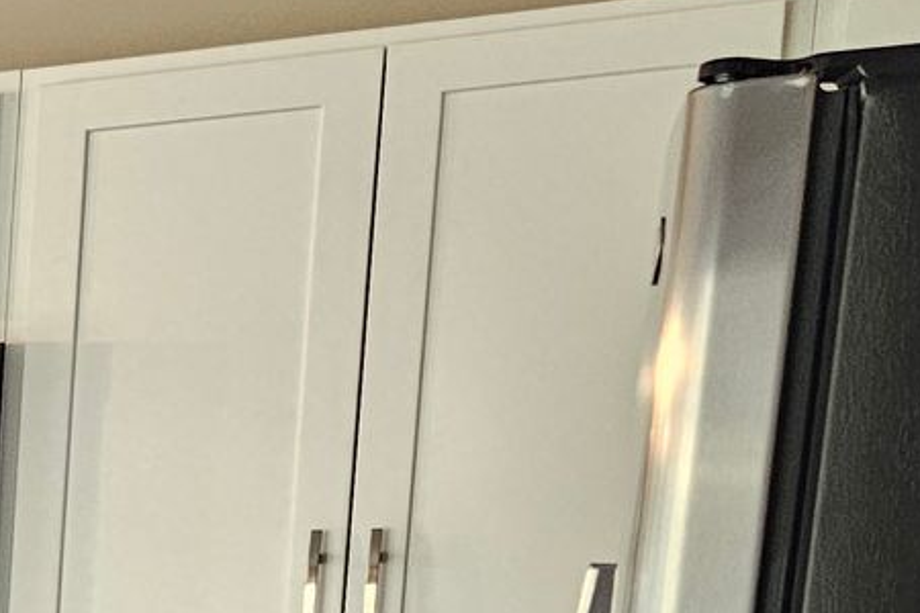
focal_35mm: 102
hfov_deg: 15.8
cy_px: 1056
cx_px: -918
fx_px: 2606
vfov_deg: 12.4
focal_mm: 6.3
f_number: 1.7
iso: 800
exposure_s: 1/120
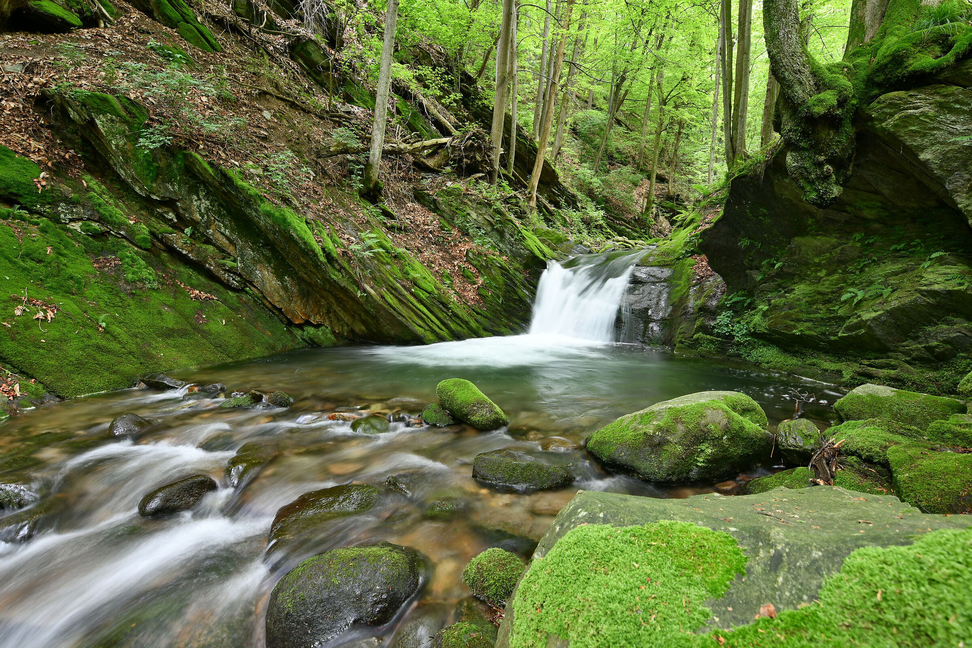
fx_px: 432
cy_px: 324
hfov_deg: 96.7
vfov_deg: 73.7
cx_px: 486
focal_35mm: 16
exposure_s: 1/2
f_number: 8
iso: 100
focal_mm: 11
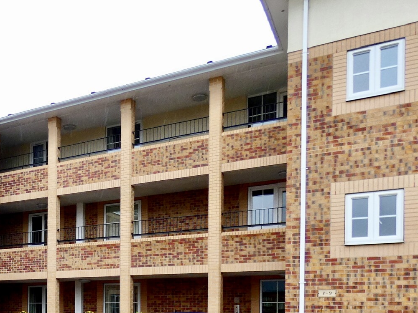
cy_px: 309
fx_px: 507
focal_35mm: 42
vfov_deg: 31.9
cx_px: 19
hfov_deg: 40.3
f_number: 2.8
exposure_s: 1/320
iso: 80
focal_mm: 3.6
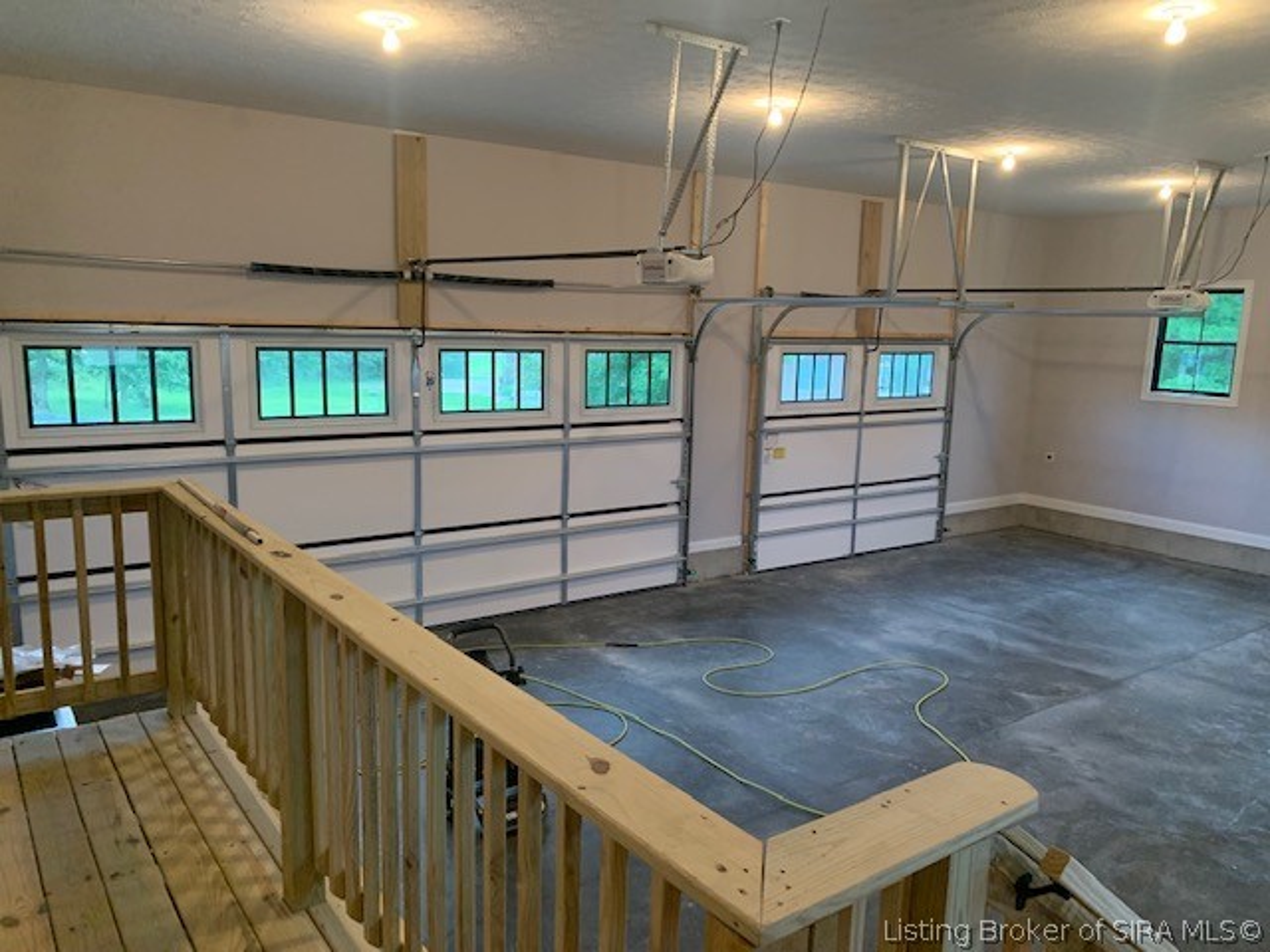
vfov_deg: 53.1
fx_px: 954
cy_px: 476
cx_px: 635
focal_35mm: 26
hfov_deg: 67.3
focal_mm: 4.25
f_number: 1.8
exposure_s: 1/60
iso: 400
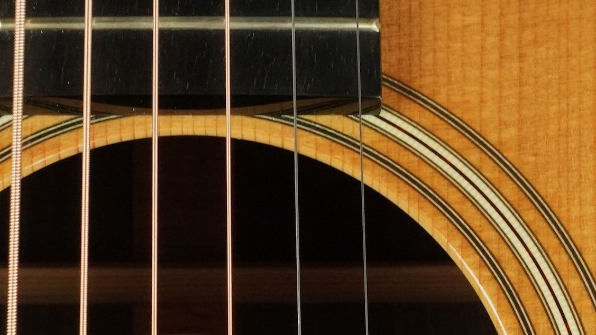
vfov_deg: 8.2
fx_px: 2314
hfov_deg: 14.6
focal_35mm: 146
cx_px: 161
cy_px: 454
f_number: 11
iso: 3200
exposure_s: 1/60
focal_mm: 35
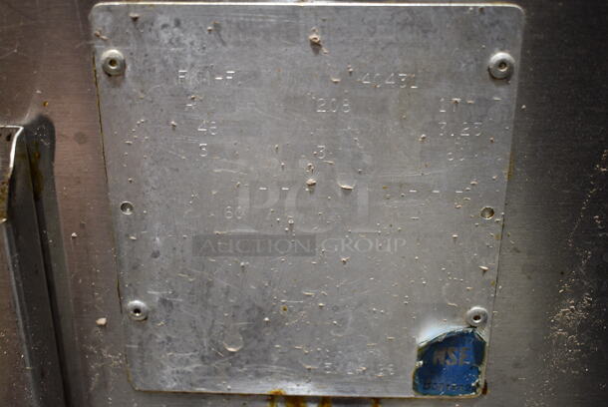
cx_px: 304
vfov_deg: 29.0
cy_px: 204
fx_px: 786
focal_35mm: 46
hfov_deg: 42.3
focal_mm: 31
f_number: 4.2
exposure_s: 1/50
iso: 720
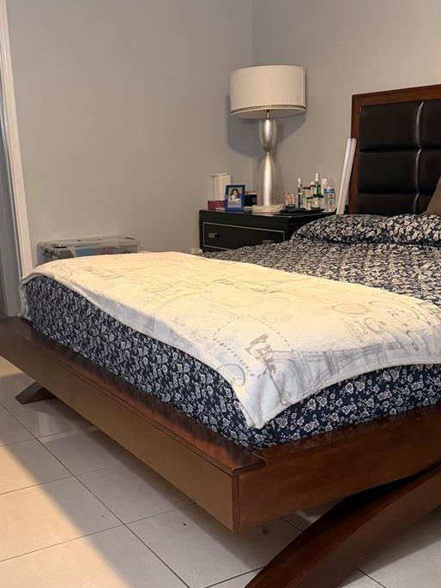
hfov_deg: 34.3
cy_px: 377
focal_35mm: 42
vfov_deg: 44.3
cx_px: 202
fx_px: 714
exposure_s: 1/60
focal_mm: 6.76
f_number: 1.78
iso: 800
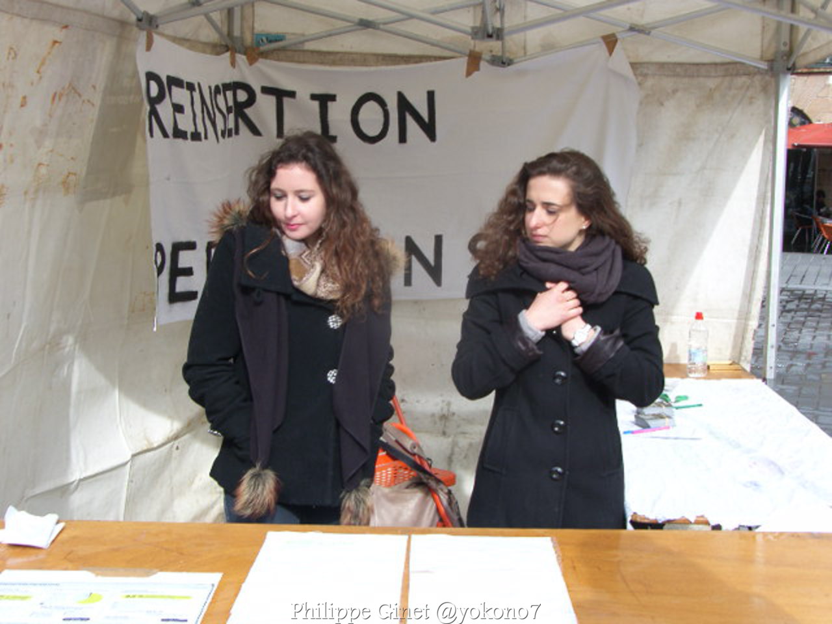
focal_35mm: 45
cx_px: 416
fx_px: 1082
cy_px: 312
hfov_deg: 42.1
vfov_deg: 32.2
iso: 50
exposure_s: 1/200
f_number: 4.6
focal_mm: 11.5
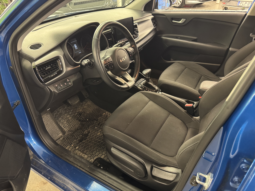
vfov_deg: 56.8
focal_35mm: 24
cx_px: 128
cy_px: 96
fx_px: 177
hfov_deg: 71.6
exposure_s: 1/33
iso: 800
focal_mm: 6.76
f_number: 1.78
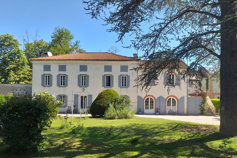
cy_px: 89
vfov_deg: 46.3
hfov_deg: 65.5
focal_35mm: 28
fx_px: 184
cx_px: 119
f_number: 1.9
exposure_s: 1/784
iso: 40
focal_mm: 3.6
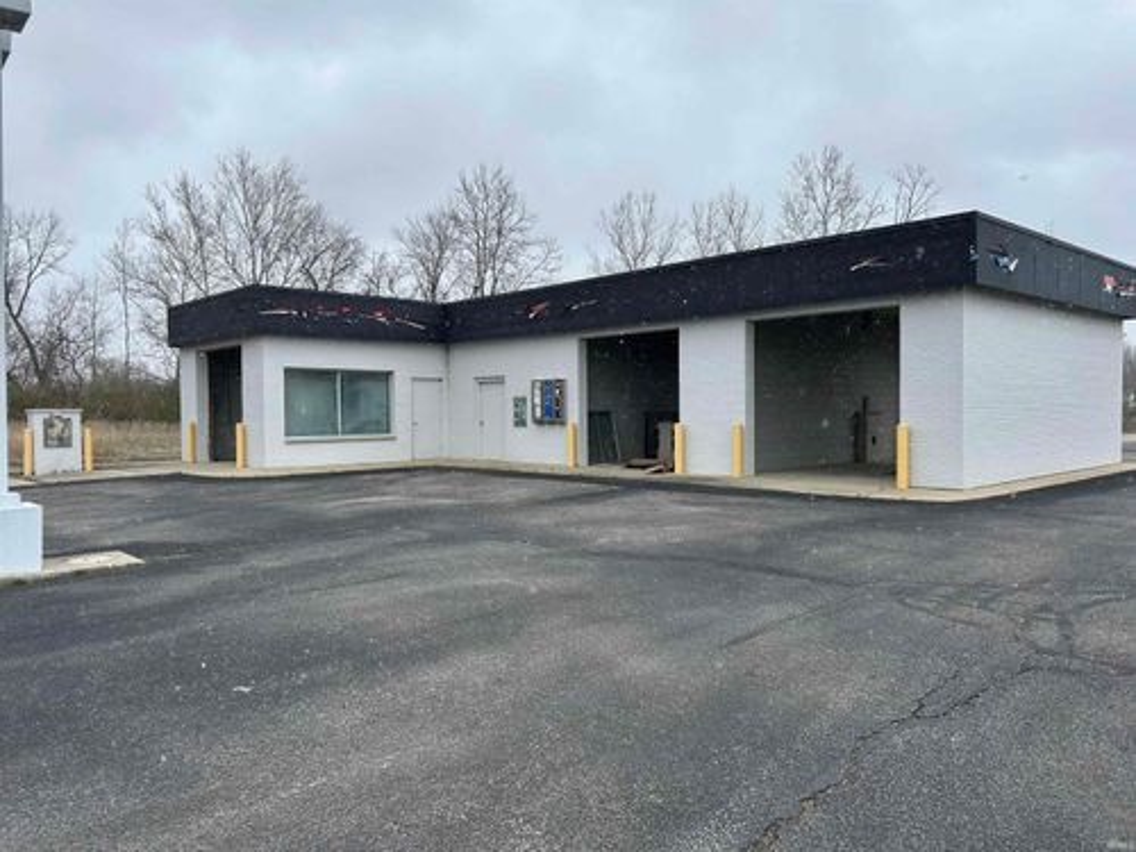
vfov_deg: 53.1
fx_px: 853
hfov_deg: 67.3
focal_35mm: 26
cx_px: 568
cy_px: 426
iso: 50
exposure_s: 1/1038
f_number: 1.5
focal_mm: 5.7
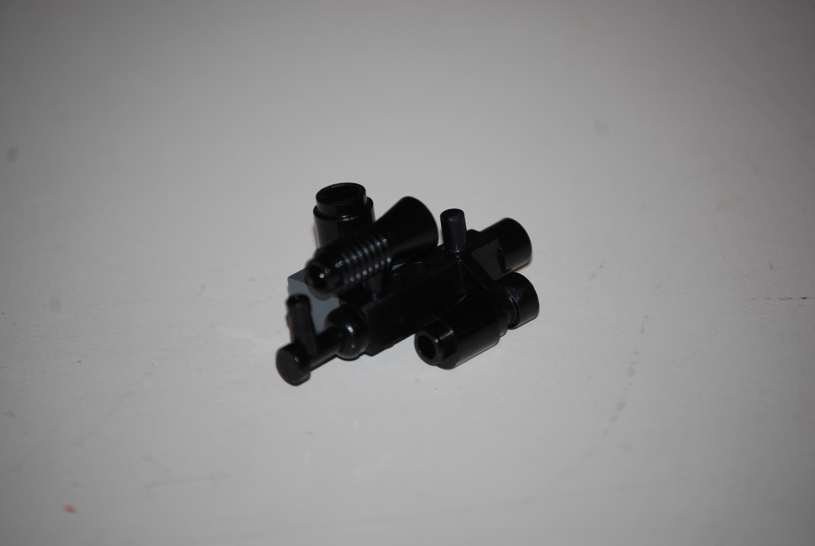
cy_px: 273
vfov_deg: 5.9
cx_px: 408
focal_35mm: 232
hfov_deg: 8.8
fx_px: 5270
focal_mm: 155
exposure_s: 1/60
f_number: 5.3
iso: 200
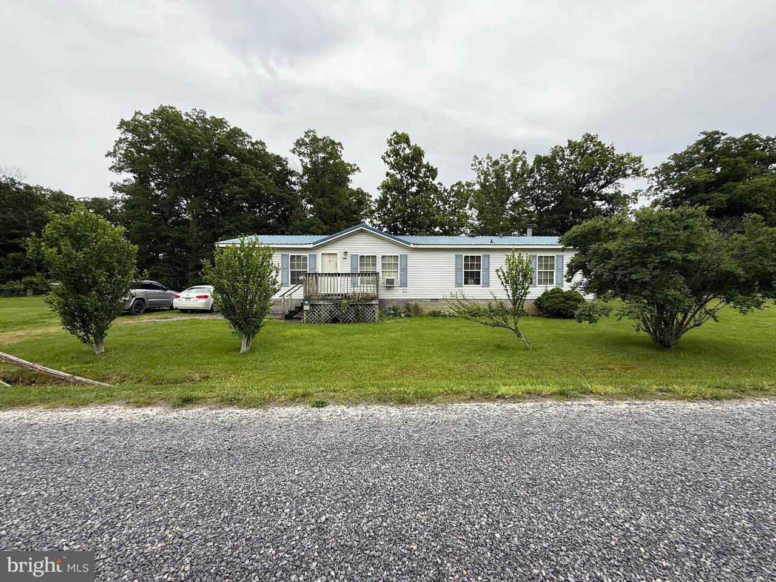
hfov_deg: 102.1
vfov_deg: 85.7
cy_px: 291
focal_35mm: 14
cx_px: 388
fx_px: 314
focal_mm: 2.22
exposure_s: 1/726
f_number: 2.2
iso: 50
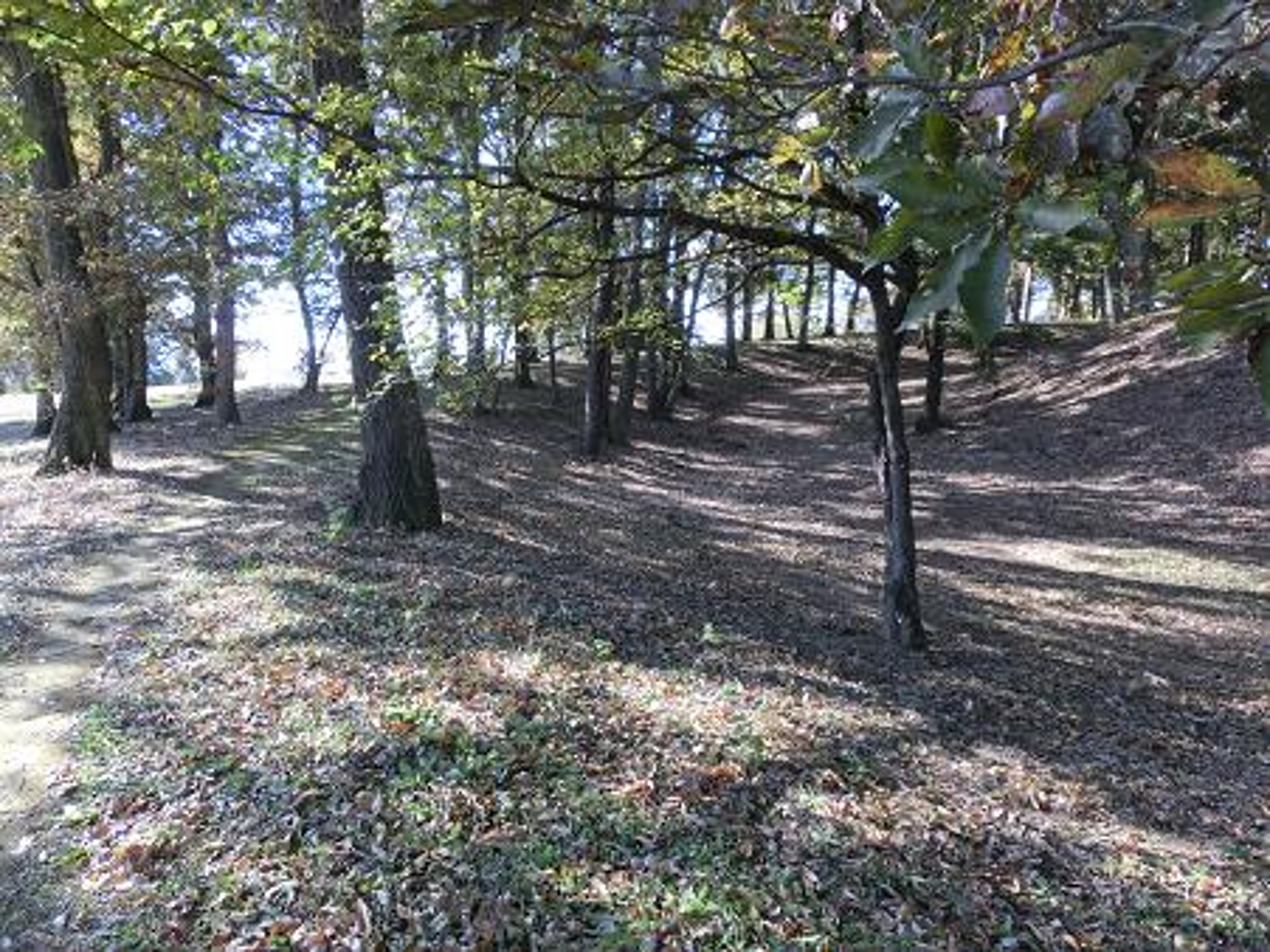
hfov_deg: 69.4
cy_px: 476
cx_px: 635
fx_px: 917
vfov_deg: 54.9
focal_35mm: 25
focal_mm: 4.4
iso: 80
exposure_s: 1/125
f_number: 3.3
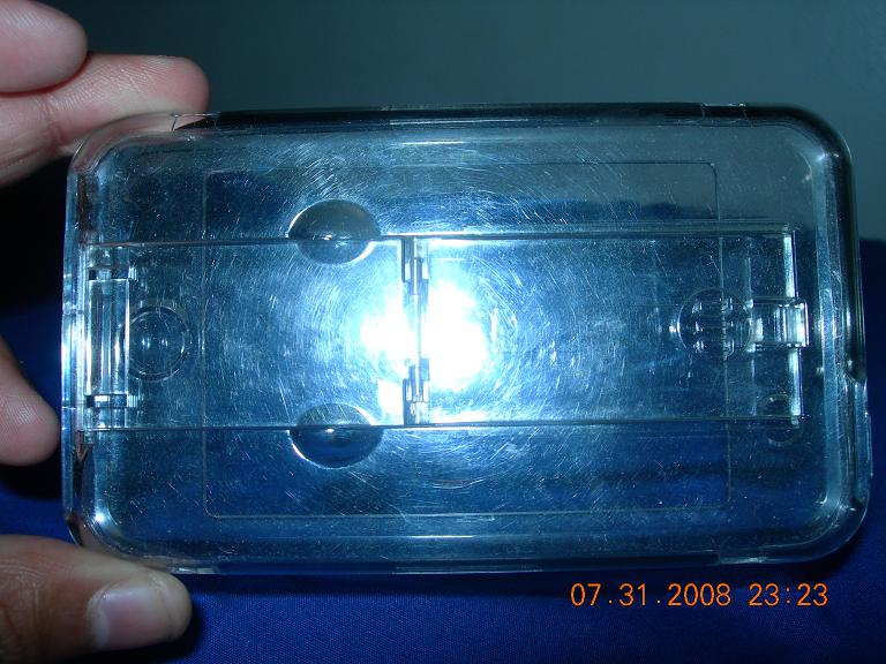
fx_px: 973
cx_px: 443
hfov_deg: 49.0
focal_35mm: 38
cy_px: 332
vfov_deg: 37.7
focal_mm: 7.8
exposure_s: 1/60.1
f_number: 4.8
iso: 50
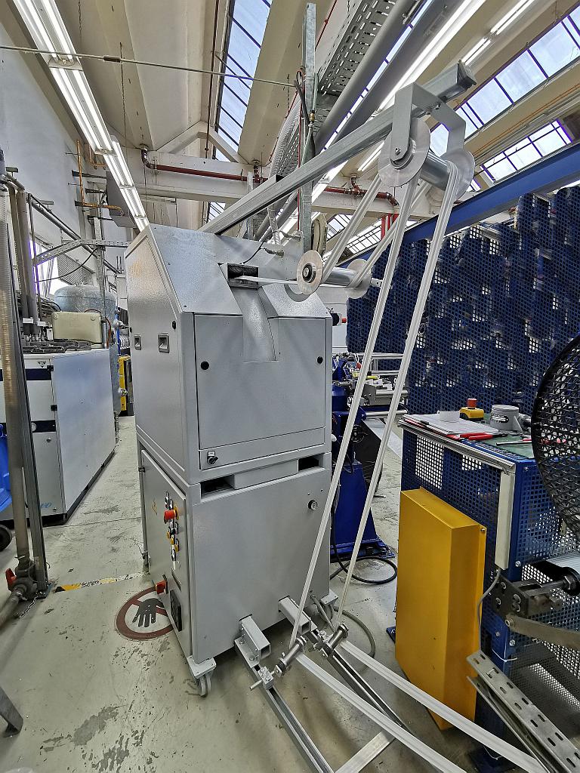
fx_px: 357
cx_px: 290
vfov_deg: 94.5
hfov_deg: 78.1
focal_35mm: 16
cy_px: 386
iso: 100
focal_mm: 2.4
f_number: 2.2
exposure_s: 1/100
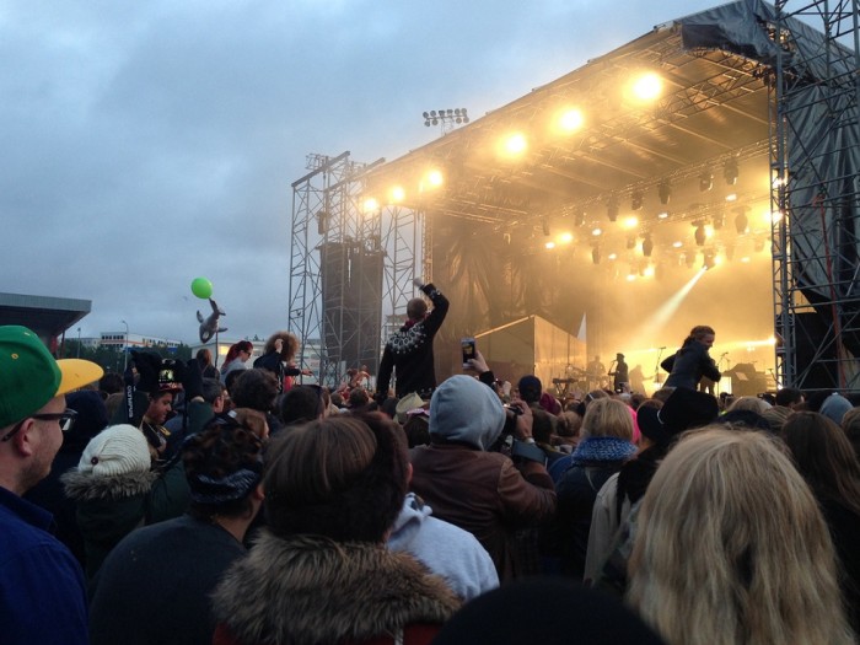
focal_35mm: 33
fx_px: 820
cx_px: 430
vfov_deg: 42.9
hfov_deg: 55.4
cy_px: 322
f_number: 2.4
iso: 64
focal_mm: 4.12
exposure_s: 1/40
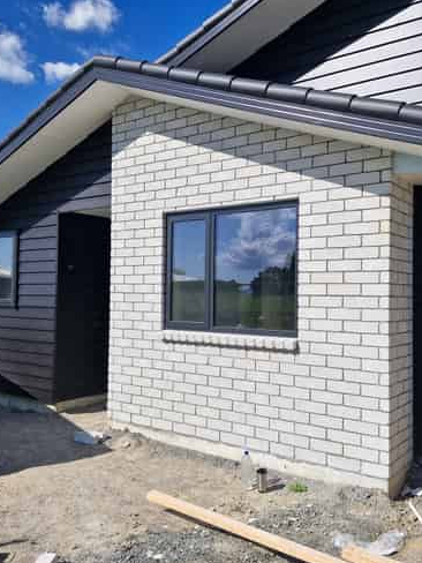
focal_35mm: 31
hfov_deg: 45.4
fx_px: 504
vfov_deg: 58.4
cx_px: 233
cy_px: 282
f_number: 1.8
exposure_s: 1/3136
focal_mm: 5.54
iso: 50
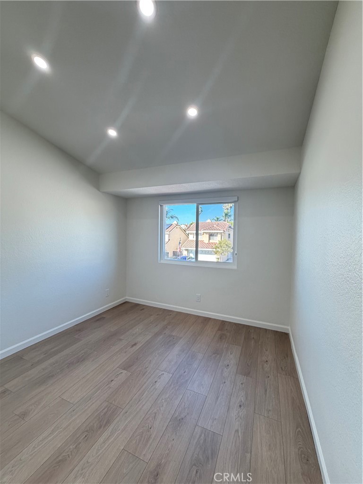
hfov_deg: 85.7
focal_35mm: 14
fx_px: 196
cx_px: 182
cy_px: 242
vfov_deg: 102.1
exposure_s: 1/120
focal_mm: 2.22
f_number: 2.2
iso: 200
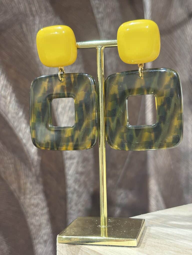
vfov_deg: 36.8
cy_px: 128
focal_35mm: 52
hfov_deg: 28.0
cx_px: 96
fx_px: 385
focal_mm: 5.96
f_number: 1.6
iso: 80
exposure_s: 1/50
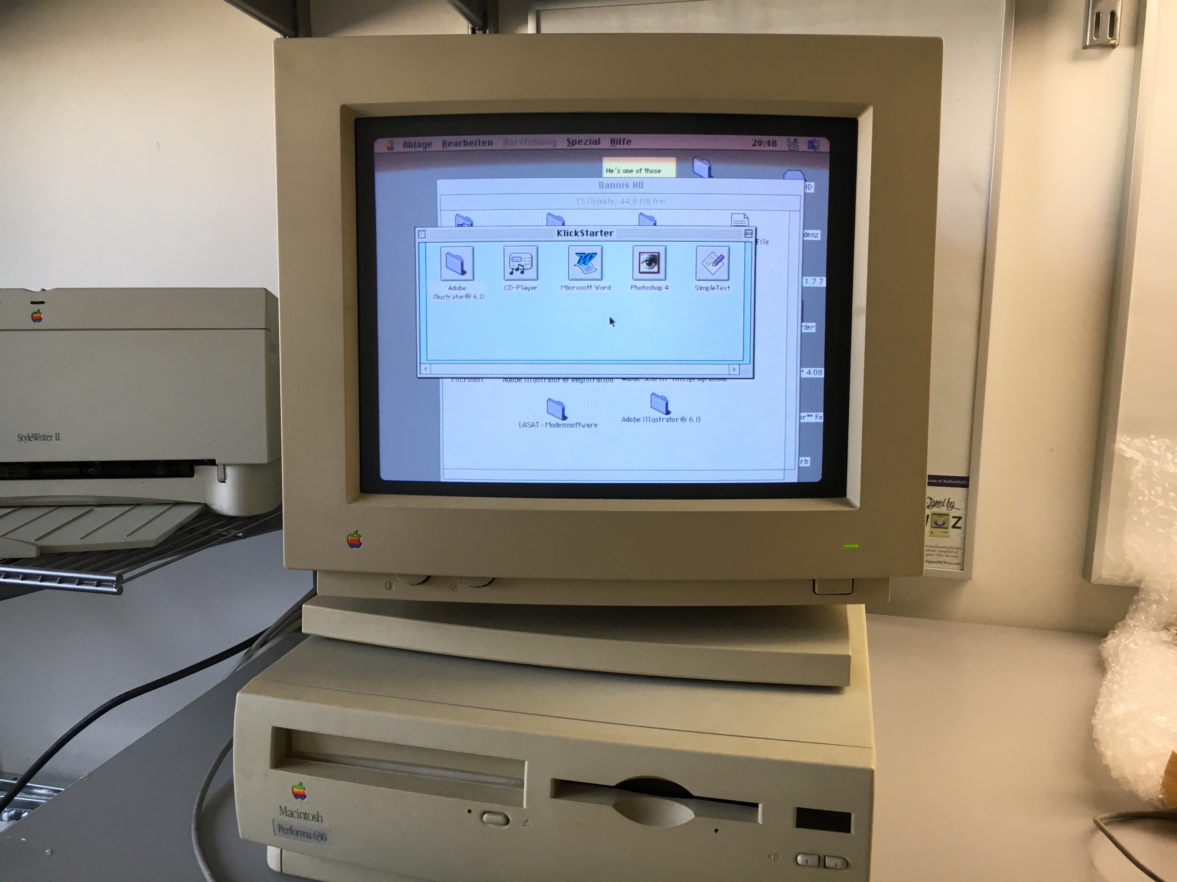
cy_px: 441
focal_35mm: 29
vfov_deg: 48.2
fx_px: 986
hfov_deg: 61.7
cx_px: 588
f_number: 2.2
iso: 32
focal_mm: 4.15
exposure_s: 1/33
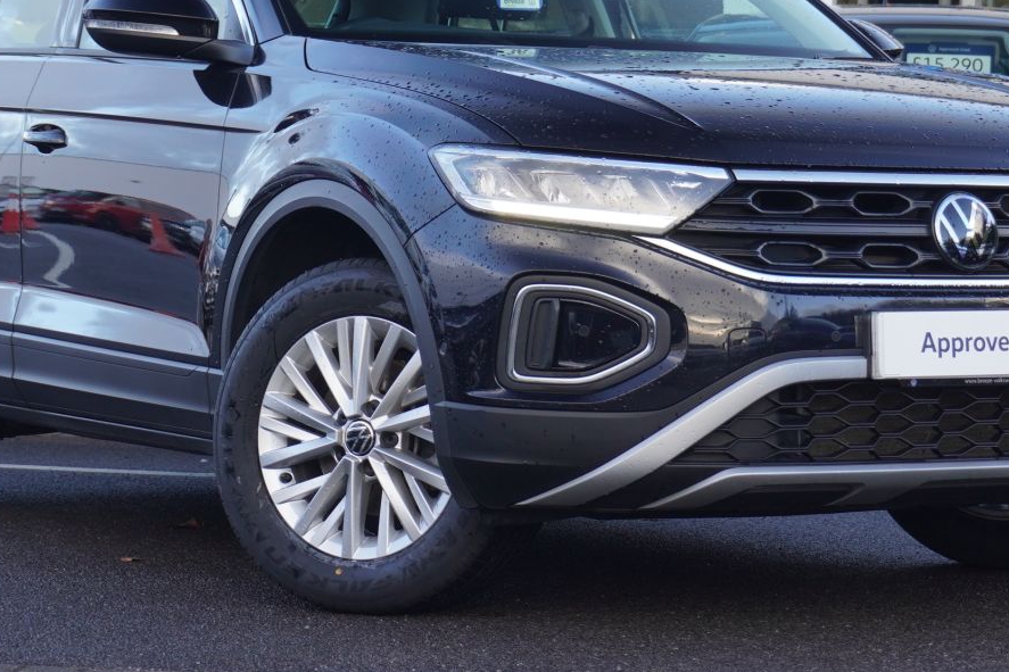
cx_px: 495
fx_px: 3108
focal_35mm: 111
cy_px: 125
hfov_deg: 18.4
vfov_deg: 12.3
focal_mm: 41
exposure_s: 1/80
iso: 320
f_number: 5.6
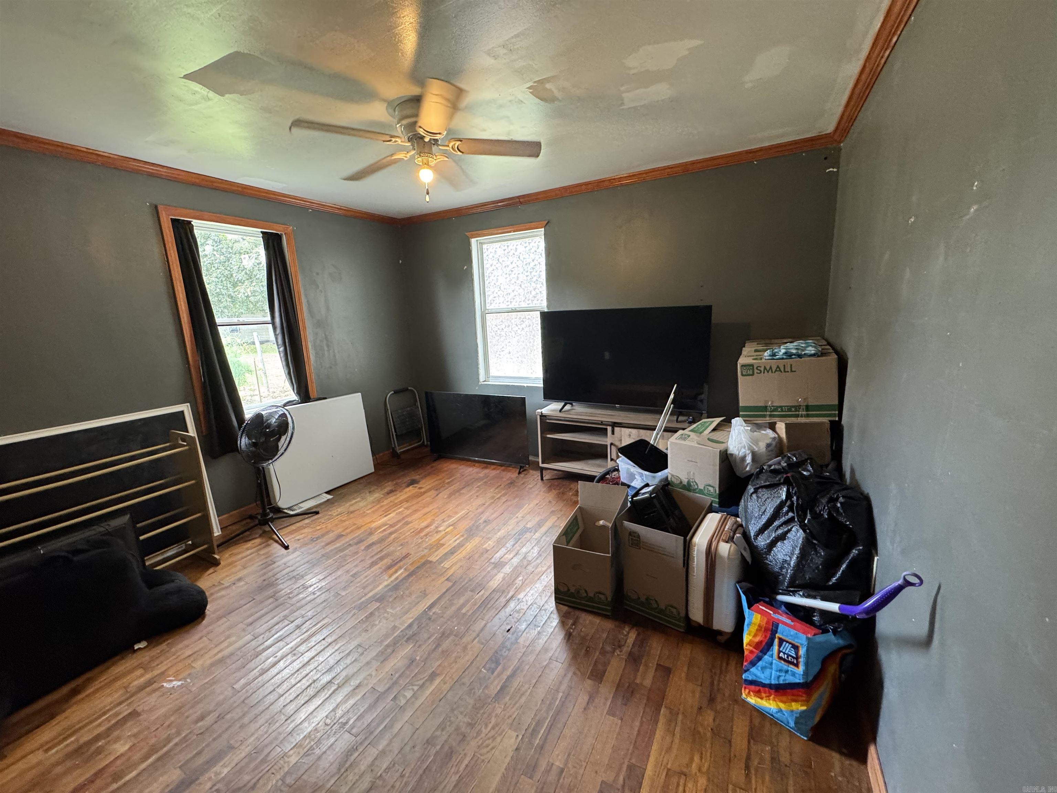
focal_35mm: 14
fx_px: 427
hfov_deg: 102.1
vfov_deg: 85.7
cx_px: 528
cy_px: 396
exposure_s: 1/60
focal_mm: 2.22
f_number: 2.2
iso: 320
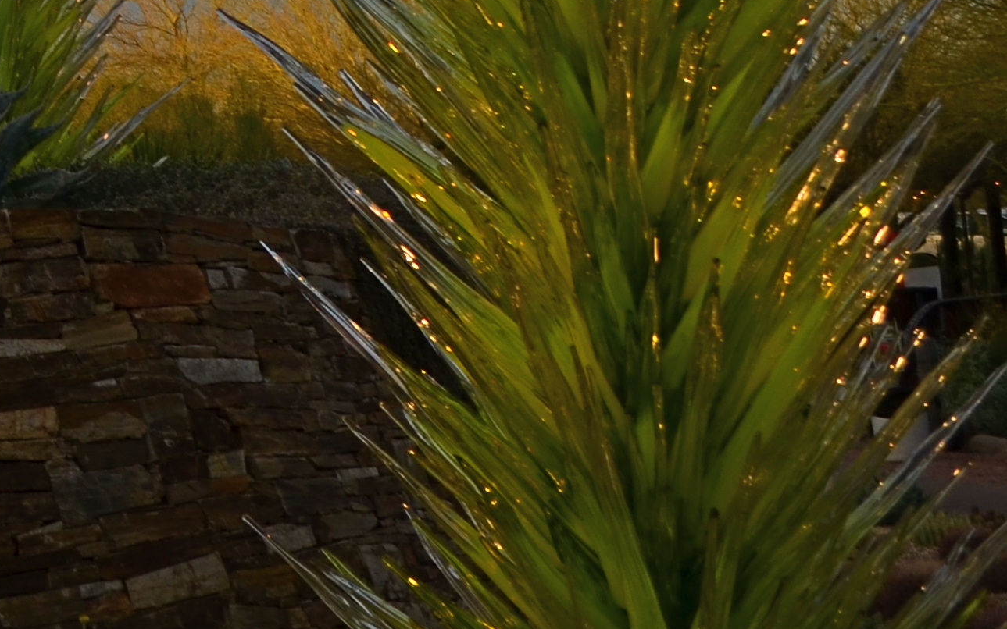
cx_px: -599
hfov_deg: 17.4
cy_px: -274
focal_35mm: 105
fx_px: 2882
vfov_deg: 12.0
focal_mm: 18
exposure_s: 1/125
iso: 100
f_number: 5.6
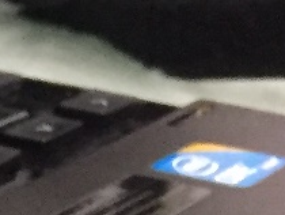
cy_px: 713
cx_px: -771
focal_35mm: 225
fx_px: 1855
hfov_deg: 7.1
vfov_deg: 6.0
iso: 200
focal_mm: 4.15
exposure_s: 1/33
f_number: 2.2
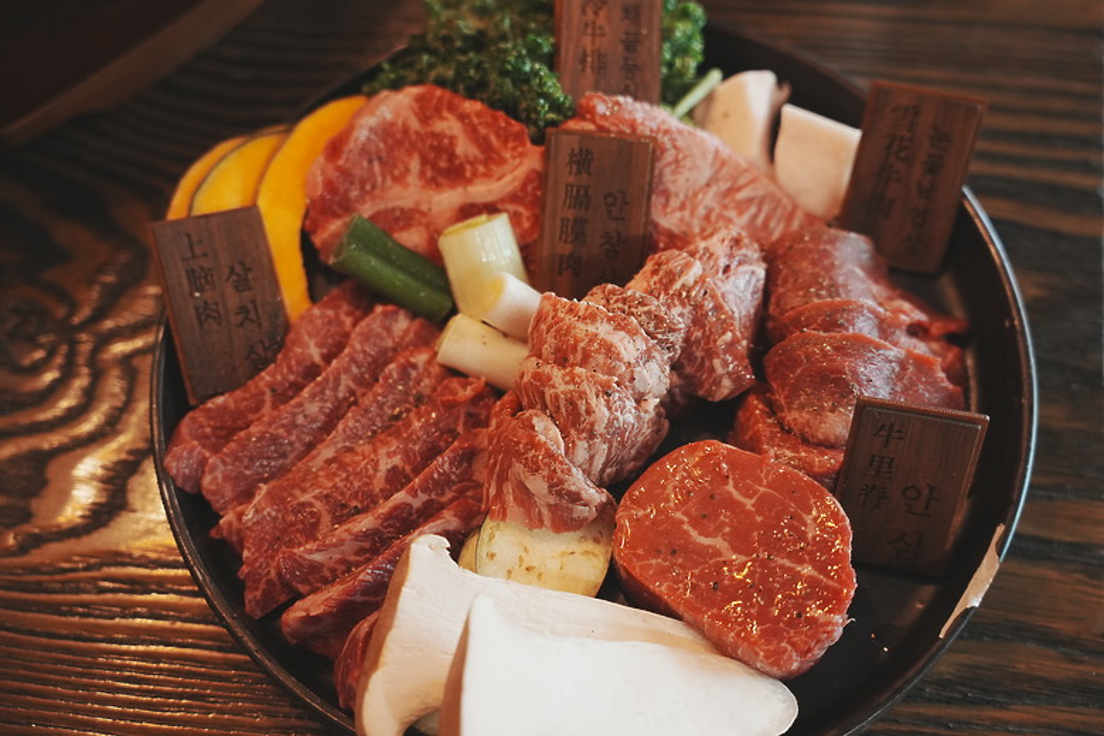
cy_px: 368
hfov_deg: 43.0
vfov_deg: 29.4
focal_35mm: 46
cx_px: 552
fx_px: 1401
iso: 2500
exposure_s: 1/50
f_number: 2.8
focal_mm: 45.7
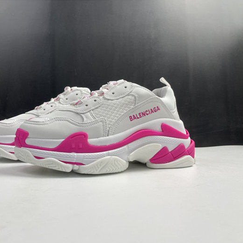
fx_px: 246
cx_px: 81
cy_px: 122
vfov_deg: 52.5
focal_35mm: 31
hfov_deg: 51.6
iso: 50
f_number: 1.6
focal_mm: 4.2
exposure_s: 1/121
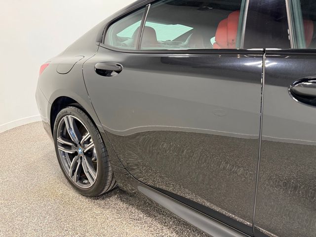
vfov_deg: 56.8
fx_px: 219
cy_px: 118
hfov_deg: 71.6
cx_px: 158
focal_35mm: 24
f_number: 1.78
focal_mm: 6.76
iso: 200
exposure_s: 1/141
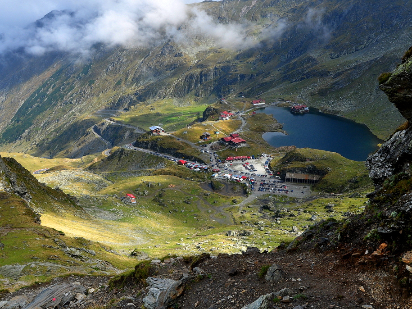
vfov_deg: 41.7
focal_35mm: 34
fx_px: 405
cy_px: 131
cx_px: 244
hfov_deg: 53.6
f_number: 14
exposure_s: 1/200
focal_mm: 18
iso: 400
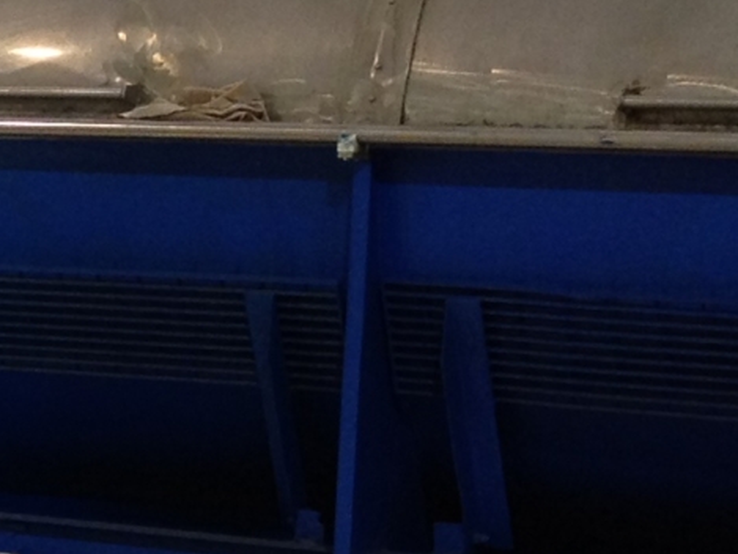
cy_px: 491
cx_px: -928
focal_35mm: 191
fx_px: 4073
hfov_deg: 9.4
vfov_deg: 7.8
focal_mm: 4.28
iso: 80
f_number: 2.4
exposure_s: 1/20
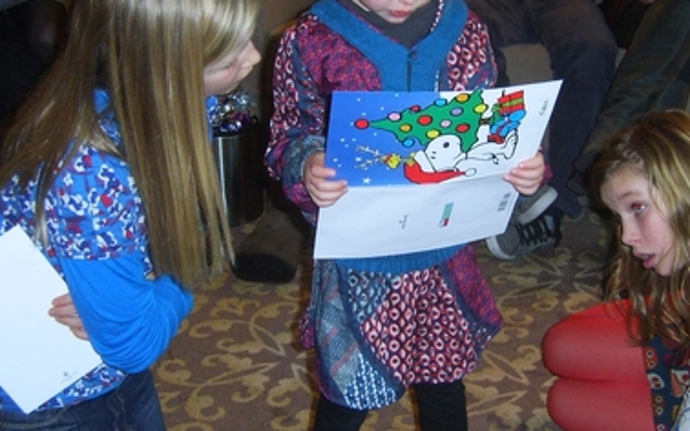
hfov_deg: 31.9
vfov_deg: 20.3
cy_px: 184
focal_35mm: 64
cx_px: 398
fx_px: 1203
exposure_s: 1/30
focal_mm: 7.8
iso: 100
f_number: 2.8
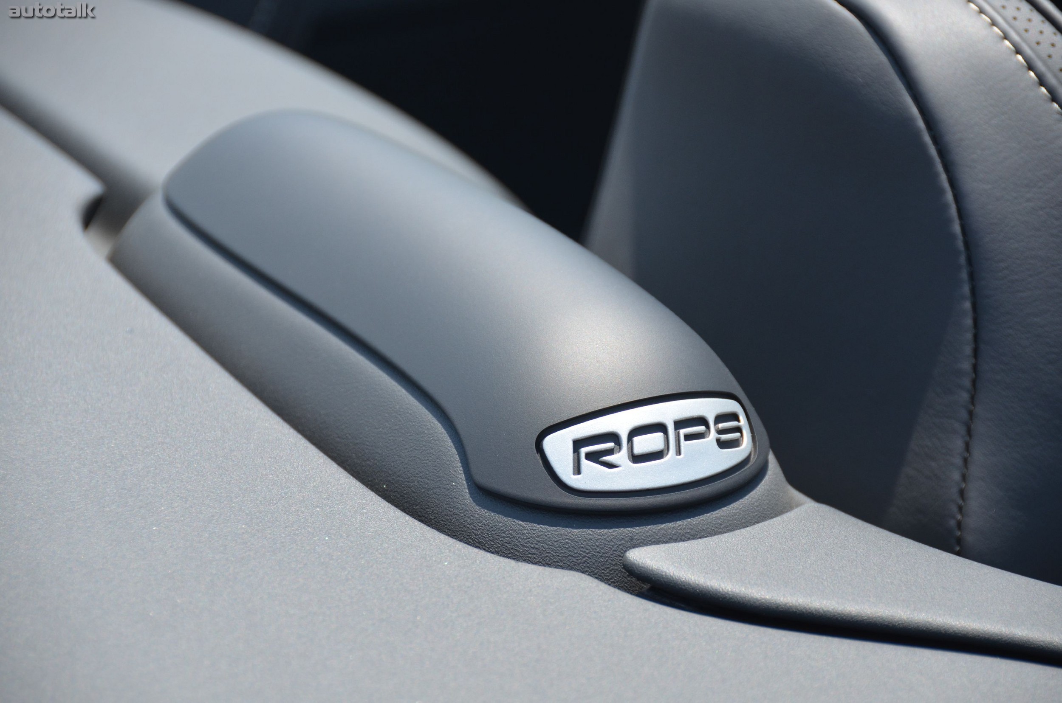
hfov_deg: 10.2
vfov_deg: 6.8
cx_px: 531
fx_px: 5962
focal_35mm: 202
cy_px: 352
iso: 450
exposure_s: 1/1000
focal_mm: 135
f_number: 5.6
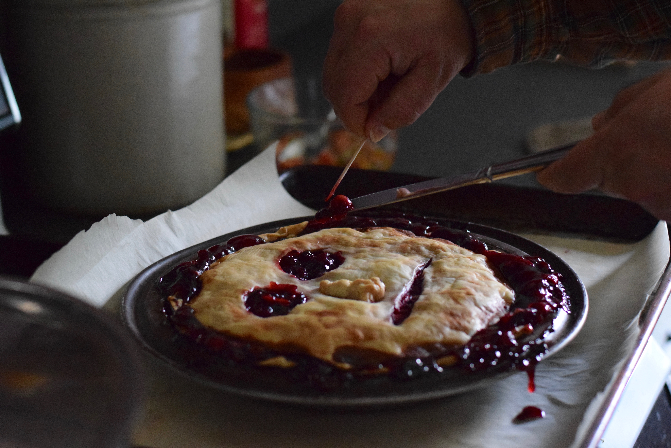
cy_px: 224
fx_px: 1398
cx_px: 336
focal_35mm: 75
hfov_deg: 27.0
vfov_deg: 18.2
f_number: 1.8
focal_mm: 50
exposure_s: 1/60
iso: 4500
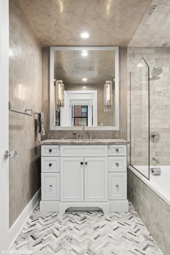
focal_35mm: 24
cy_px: 128
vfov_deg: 73.7
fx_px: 170
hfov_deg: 53.1
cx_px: 85
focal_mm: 24
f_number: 8
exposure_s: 1/5
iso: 320
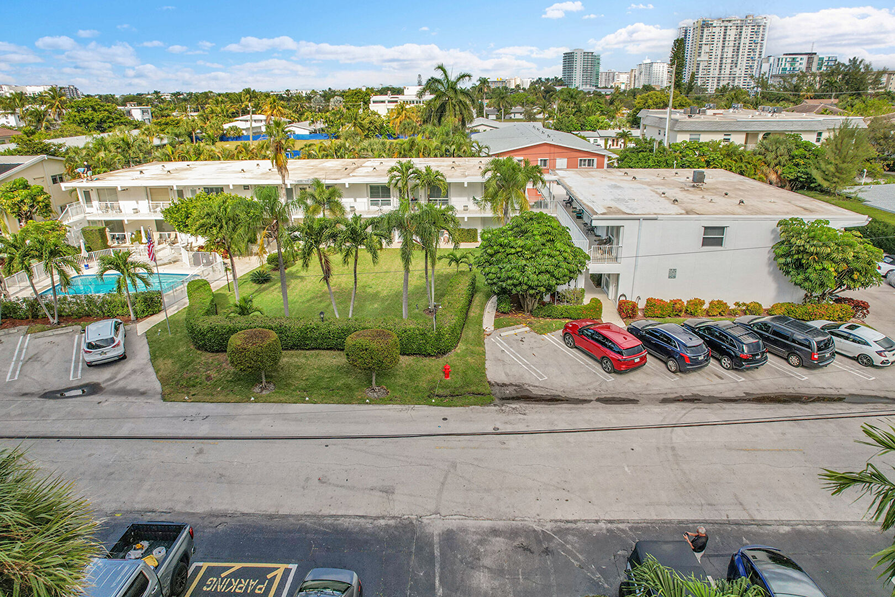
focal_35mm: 22
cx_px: 448
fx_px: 547
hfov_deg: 78.6
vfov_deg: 57.2
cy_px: 298
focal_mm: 8.38
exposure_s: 1/500
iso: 110
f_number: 2.8
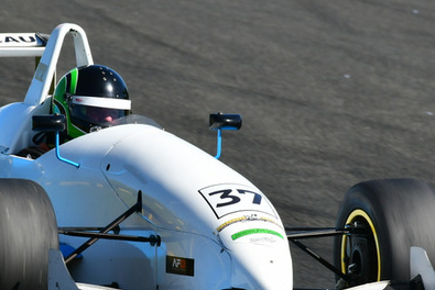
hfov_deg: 1.4
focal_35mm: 1518
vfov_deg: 0.9
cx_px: 119
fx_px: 18355
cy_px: 121
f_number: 11
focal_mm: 500
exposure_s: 1/640
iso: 500
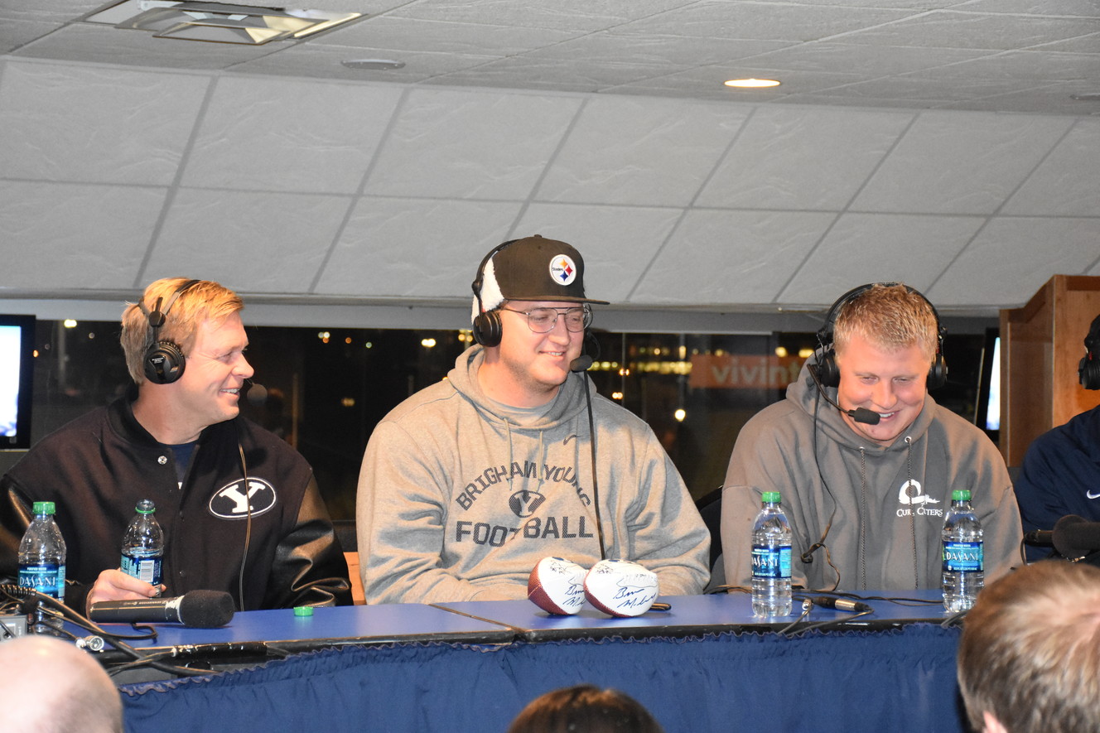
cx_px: 550
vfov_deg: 17.5
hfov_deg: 26.0
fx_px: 2383
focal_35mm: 78
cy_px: 366
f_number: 4.8
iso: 5600
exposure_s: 1/60
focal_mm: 52
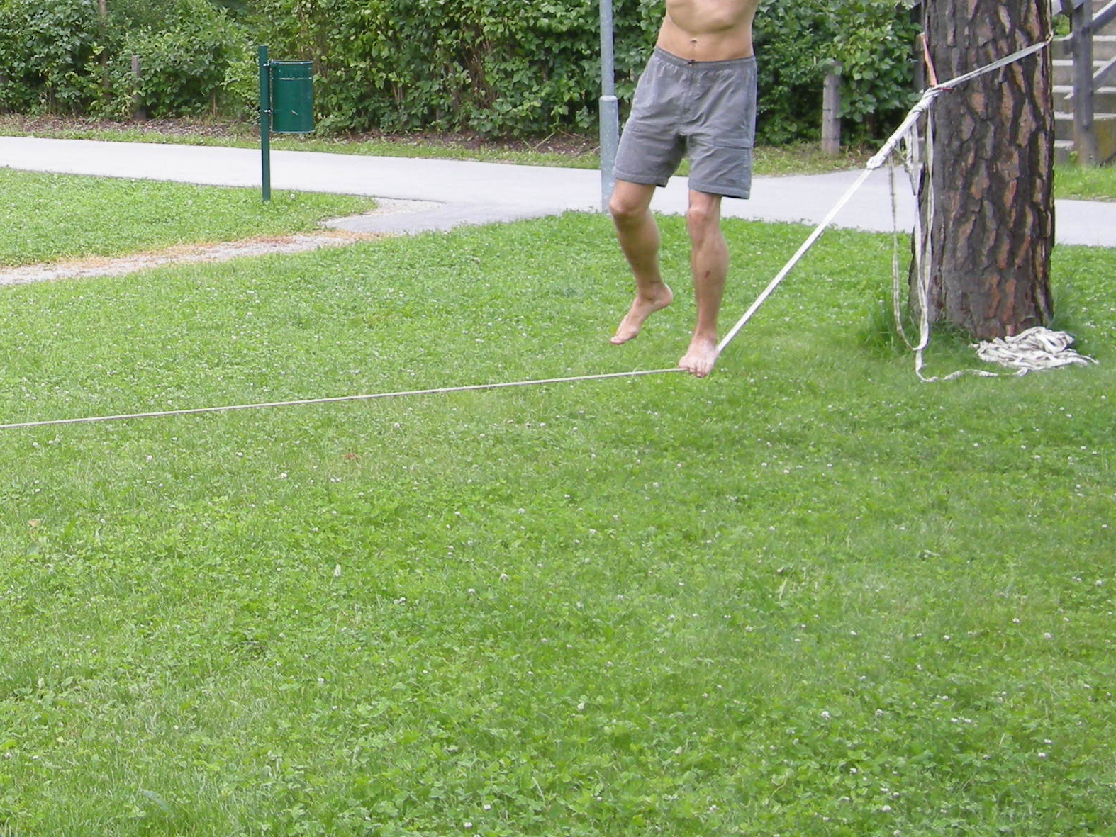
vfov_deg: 15.6
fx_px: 3031
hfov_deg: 19.7
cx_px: -201
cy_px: 169
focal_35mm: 94
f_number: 2.8
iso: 64
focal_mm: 7.9
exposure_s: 1/195
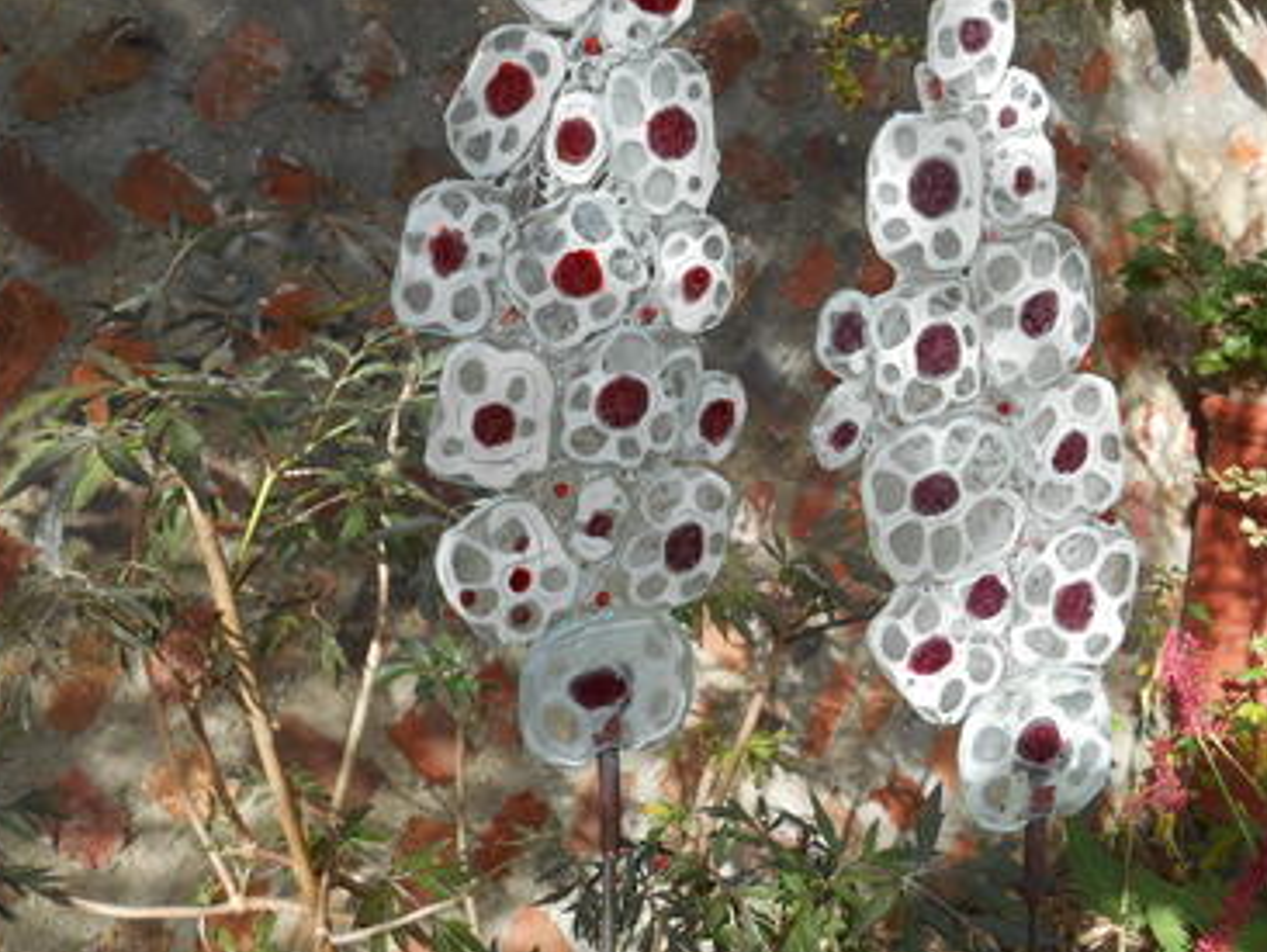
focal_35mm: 32
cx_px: 616
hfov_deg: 56.8
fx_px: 1172
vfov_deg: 44.1
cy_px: 402
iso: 80
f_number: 3.4
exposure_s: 1/160
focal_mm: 4.7
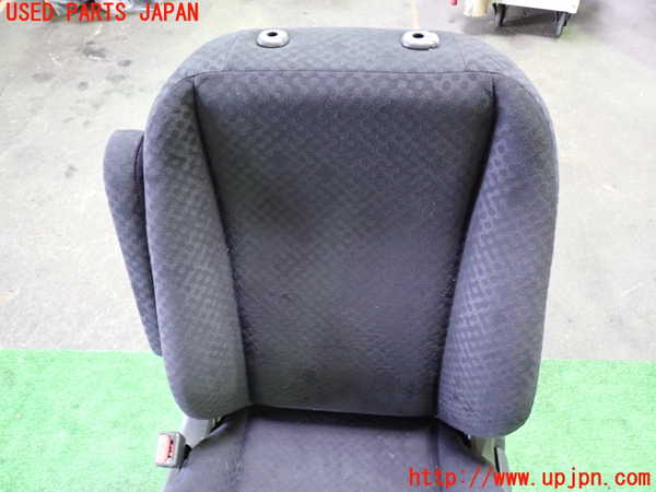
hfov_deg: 63.4
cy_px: 246
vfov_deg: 49.7
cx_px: 328
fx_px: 531
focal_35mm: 28
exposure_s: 1/20
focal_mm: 5.05
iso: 800
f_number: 2.2
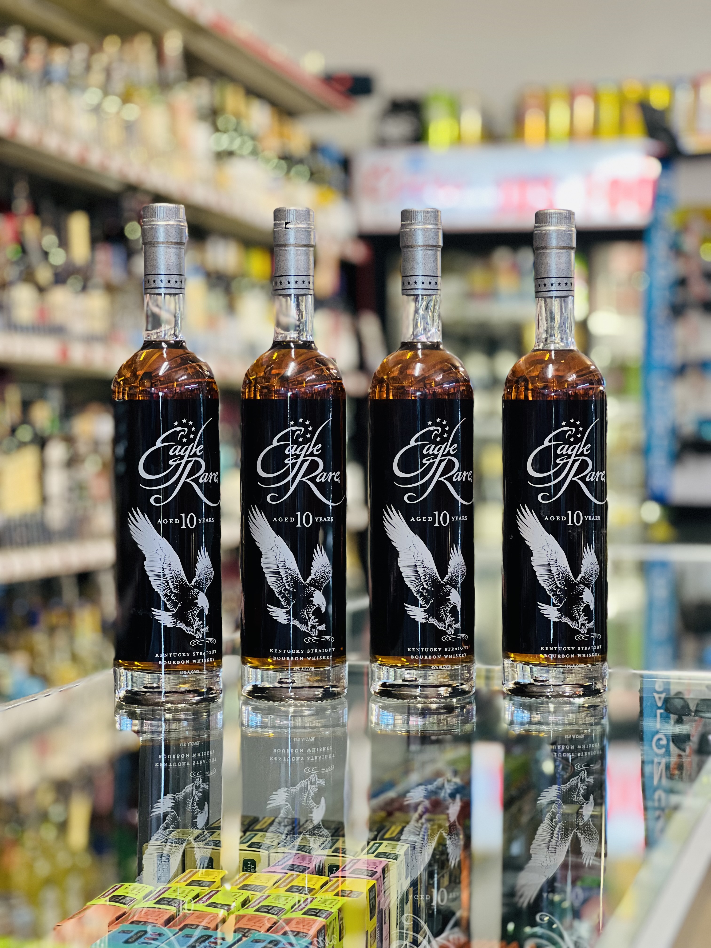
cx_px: 356
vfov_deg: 25.3
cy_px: 474
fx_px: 2109
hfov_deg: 19.1
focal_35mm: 77
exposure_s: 1/40
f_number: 2.8
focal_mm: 9
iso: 250
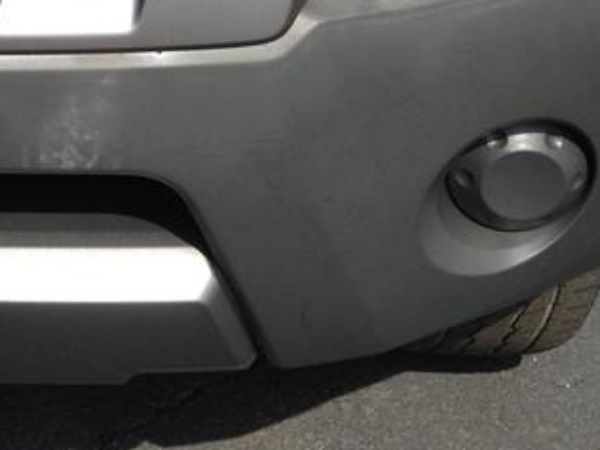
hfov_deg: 17.4
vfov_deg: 13.0
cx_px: -142
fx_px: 1855
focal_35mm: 107
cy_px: -235
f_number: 2.4
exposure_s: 1/1063
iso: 50
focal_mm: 4.13
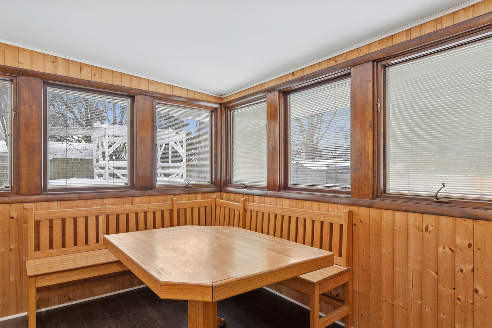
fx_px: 273
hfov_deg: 83.9
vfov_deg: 61.8
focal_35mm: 20
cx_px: 237
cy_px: 180
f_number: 8
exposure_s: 1/20
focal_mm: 12
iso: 320
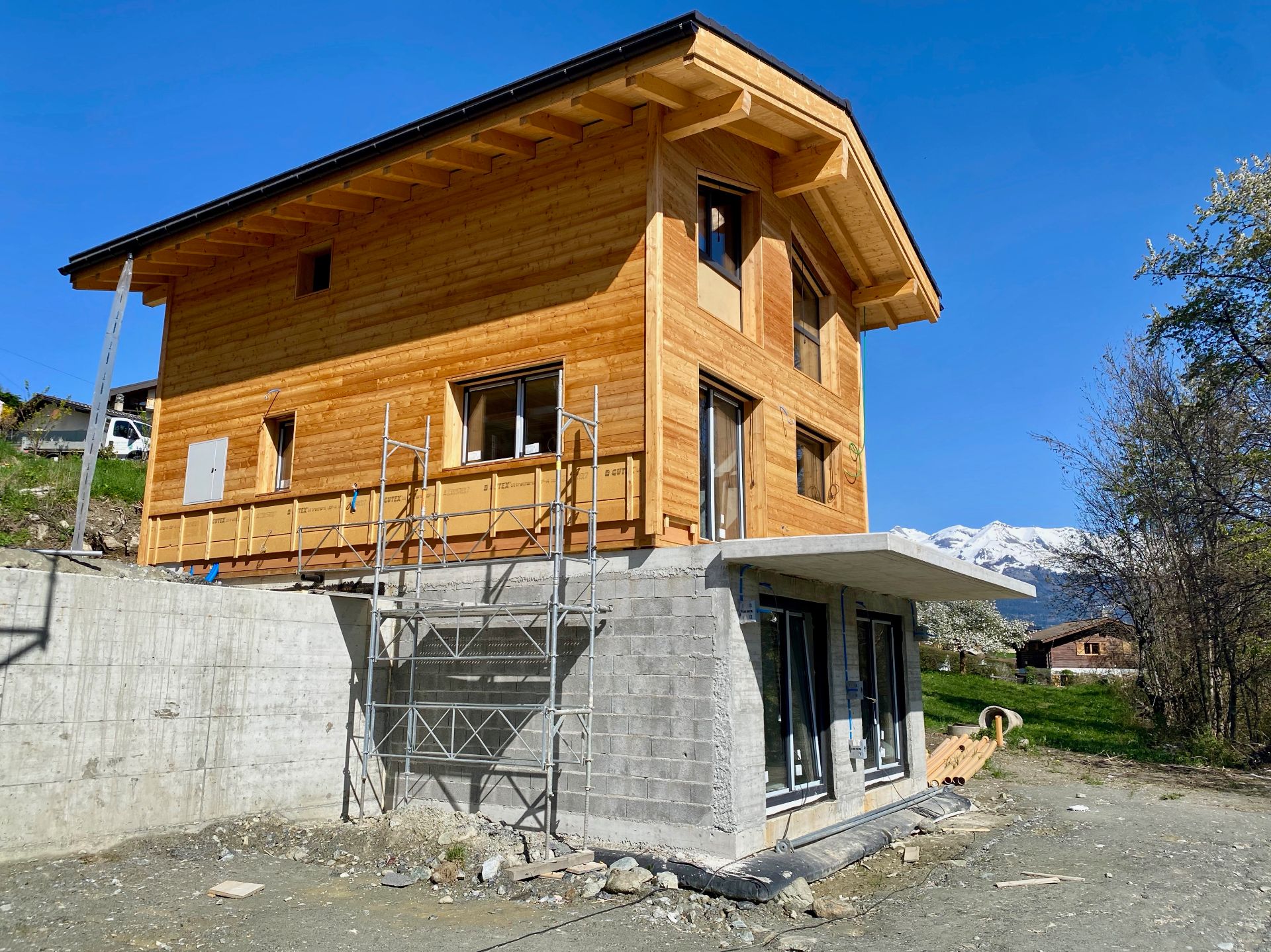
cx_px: 636
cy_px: 476
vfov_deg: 53.0
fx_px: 954
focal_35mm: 26
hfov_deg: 67.3
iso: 32
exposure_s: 1/3610
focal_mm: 4.25
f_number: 1.8
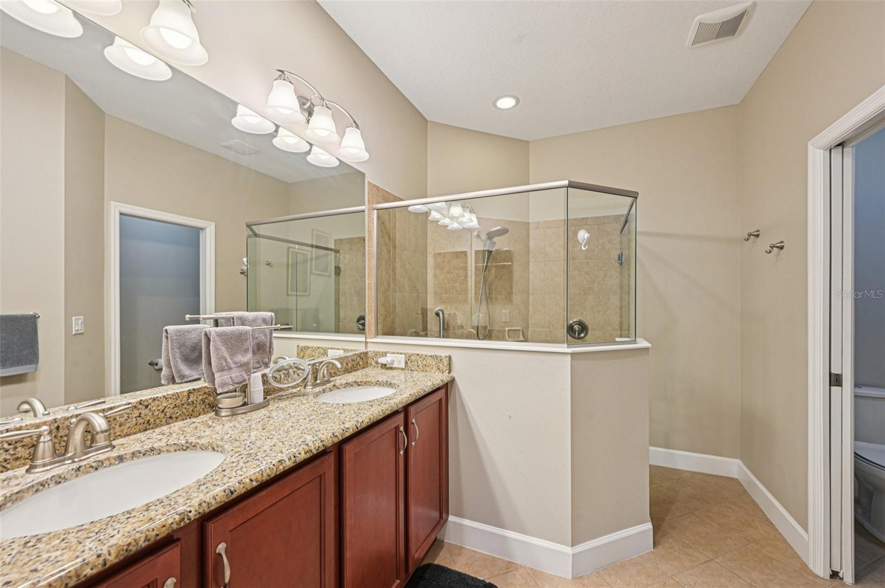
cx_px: 442
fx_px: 344
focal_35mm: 14
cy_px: 294
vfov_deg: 81.1
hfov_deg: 104.3
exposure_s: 1/15
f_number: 8
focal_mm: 14
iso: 400
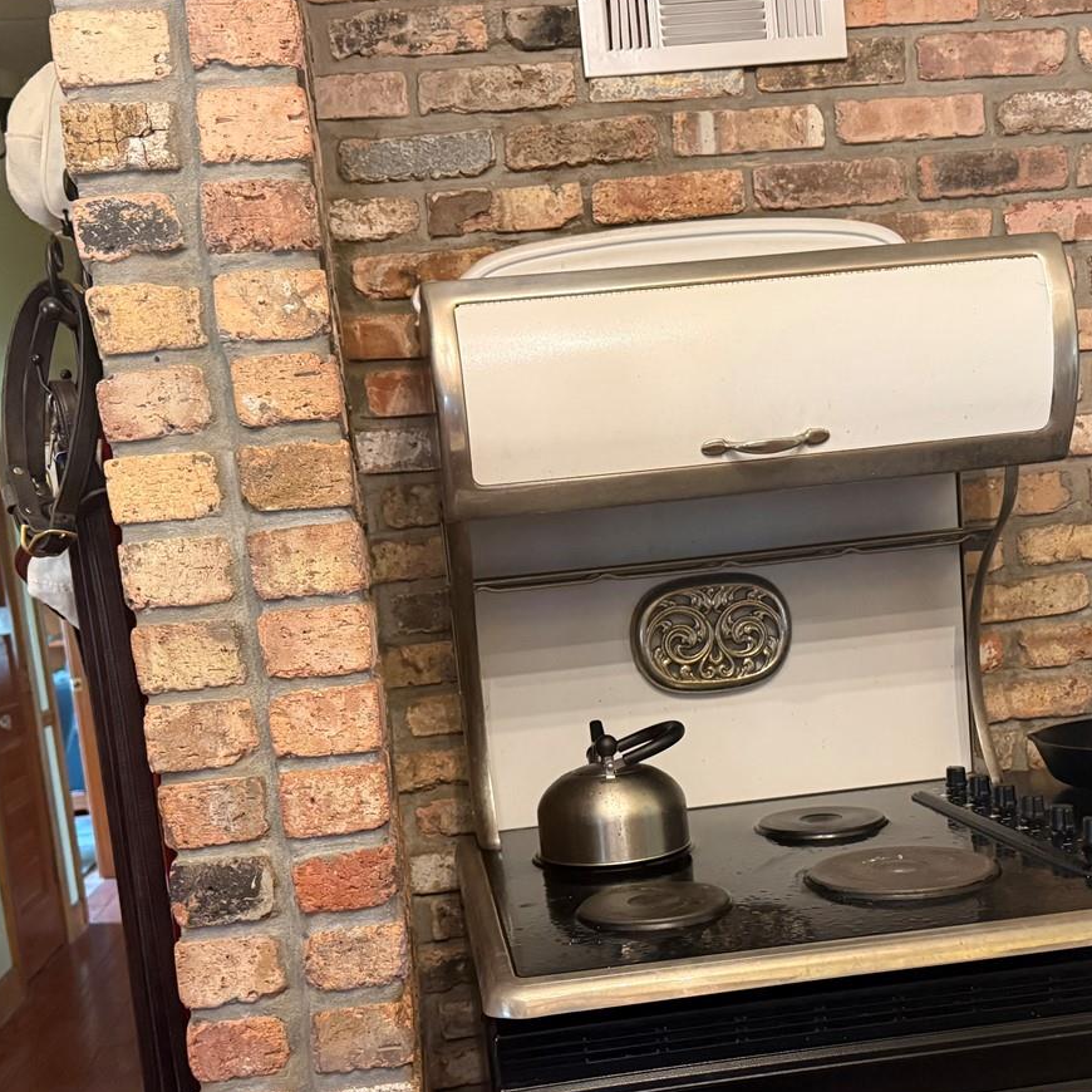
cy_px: 736
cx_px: 571
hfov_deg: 42.8
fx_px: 1392
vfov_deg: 42.2
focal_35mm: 39
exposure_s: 1/60
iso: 800
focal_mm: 6.76
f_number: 1.78
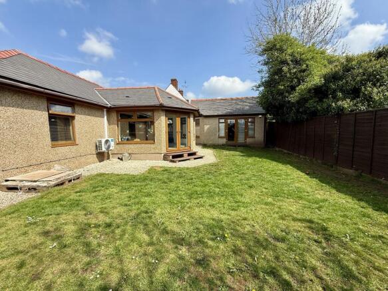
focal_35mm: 14
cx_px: 194
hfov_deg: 102.1
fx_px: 157
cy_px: 146
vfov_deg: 85.7
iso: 50
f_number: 2.2
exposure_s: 1/1572
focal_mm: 2.22
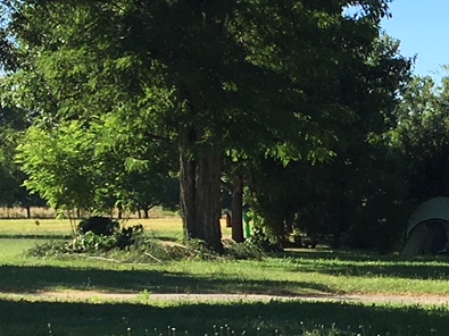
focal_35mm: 148
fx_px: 1919
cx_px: 567
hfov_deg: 12.9
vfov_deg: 9.9
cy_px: 334
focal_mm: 4.15
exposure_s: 1/1099
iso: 25
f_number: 2.2
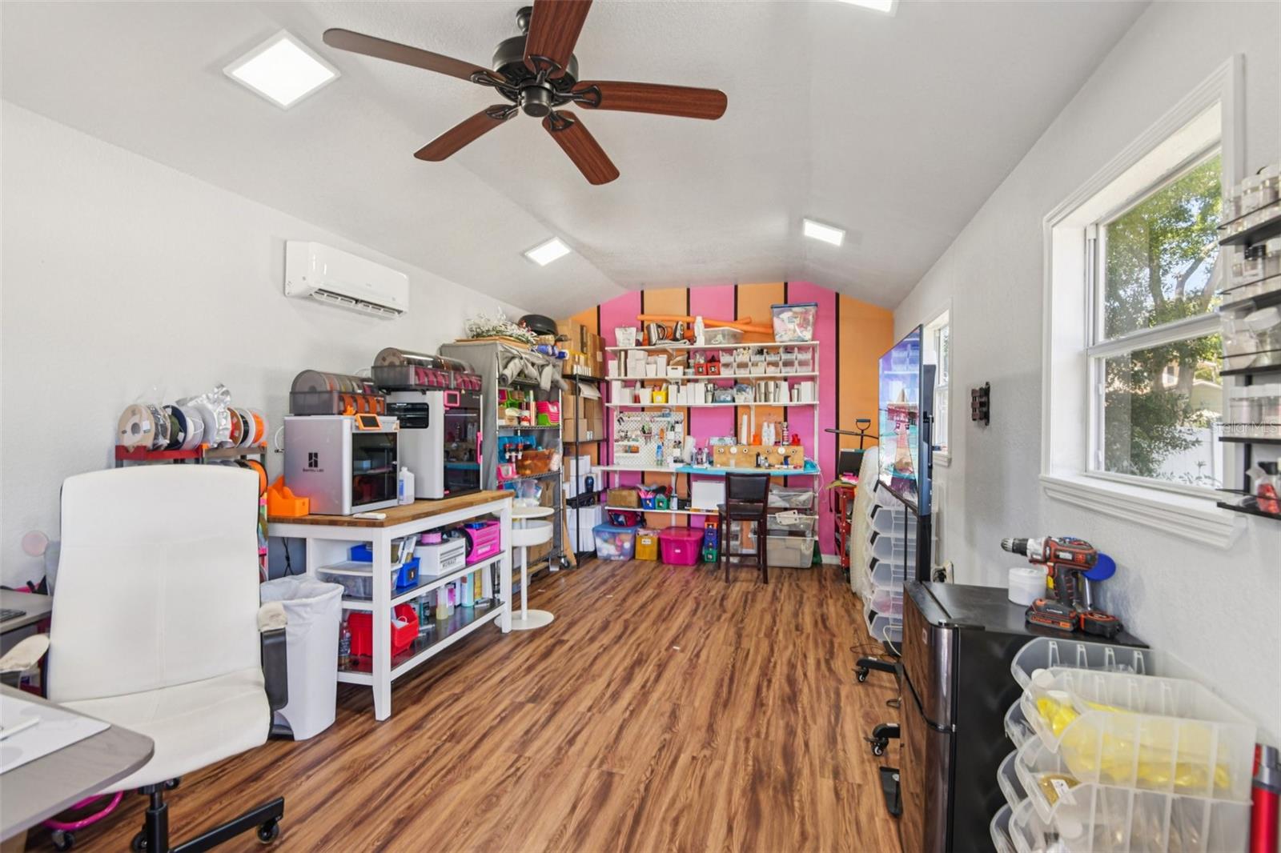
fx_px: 569
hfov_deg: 96.7
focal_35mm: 16
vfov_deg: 73.7
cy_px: 426
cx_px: 640
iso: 400
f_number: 8
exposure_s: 1/25
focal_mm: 16
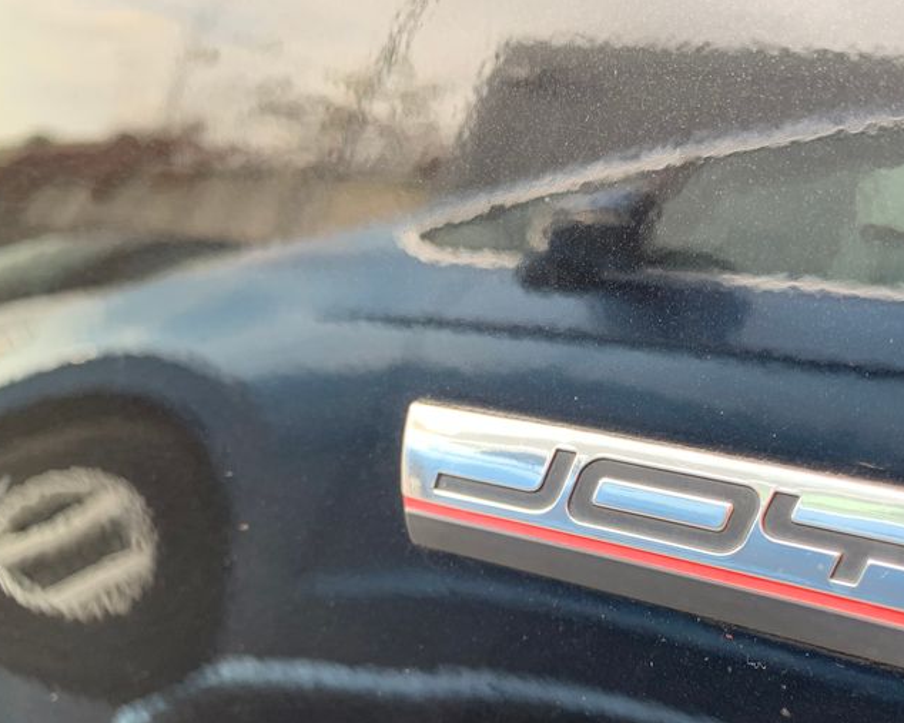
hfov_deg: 43.8
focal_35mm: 41
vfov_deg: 35.8
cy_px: 521
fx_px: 1097
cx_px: 643
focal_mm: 4.25
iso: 50
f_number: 1.8
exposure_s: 1/121
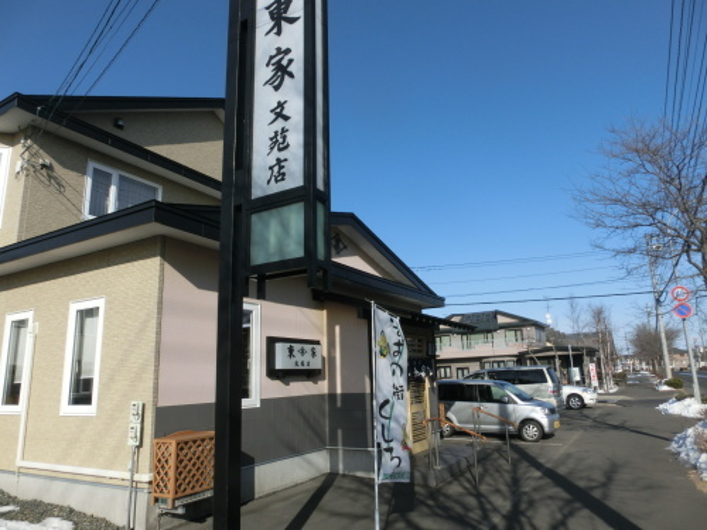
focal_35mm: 24
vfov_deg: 56.8
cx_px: 354
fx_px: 490
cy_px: 265
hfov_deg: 71.6
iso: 80
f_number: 7.9
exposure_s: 1/250
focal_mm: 4.24
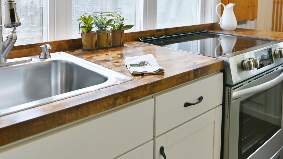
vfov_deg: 30.9
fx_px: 270
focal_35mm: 36
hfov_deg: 55.2
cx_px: 132
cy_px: 7
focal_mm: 19
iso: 200
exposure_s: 1/250
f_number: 5
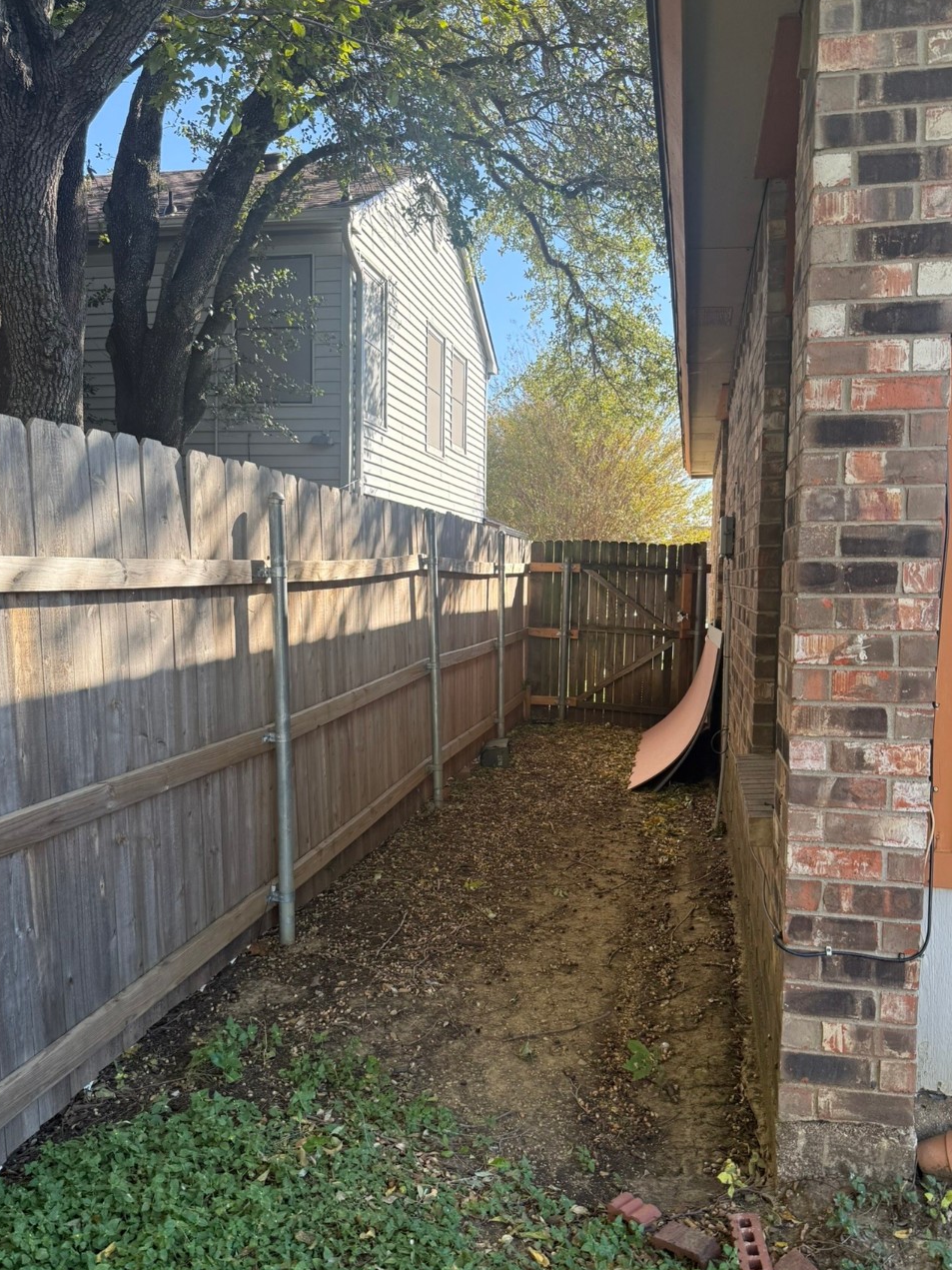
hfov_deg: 48.2
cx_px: 457
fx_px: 1064
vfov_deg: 61.6
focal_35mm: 29
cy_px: 671
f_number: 1.78
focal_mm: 6.76
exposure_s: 1/757
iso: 100
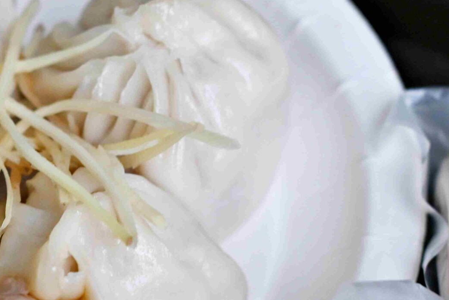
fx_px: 2307
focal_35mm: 185
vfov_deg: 7.4
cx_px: 27
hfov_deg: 11.0
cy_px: 200
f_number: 3.2
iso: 220
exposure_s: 1/160
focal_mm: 50
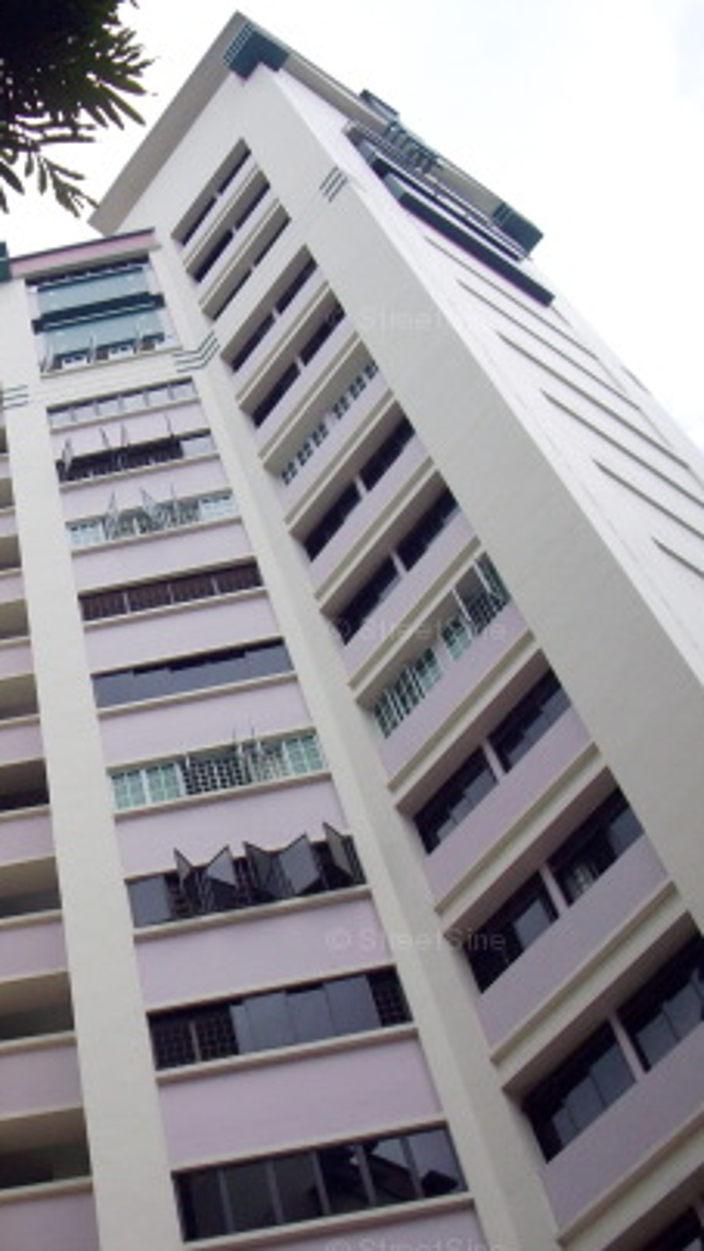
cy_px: 633
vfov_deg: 37.8
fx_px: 1823
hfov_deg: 20.8
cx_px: -62
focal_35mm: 55
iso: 80
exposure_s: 1/400
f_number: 5.6
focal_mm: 6.2
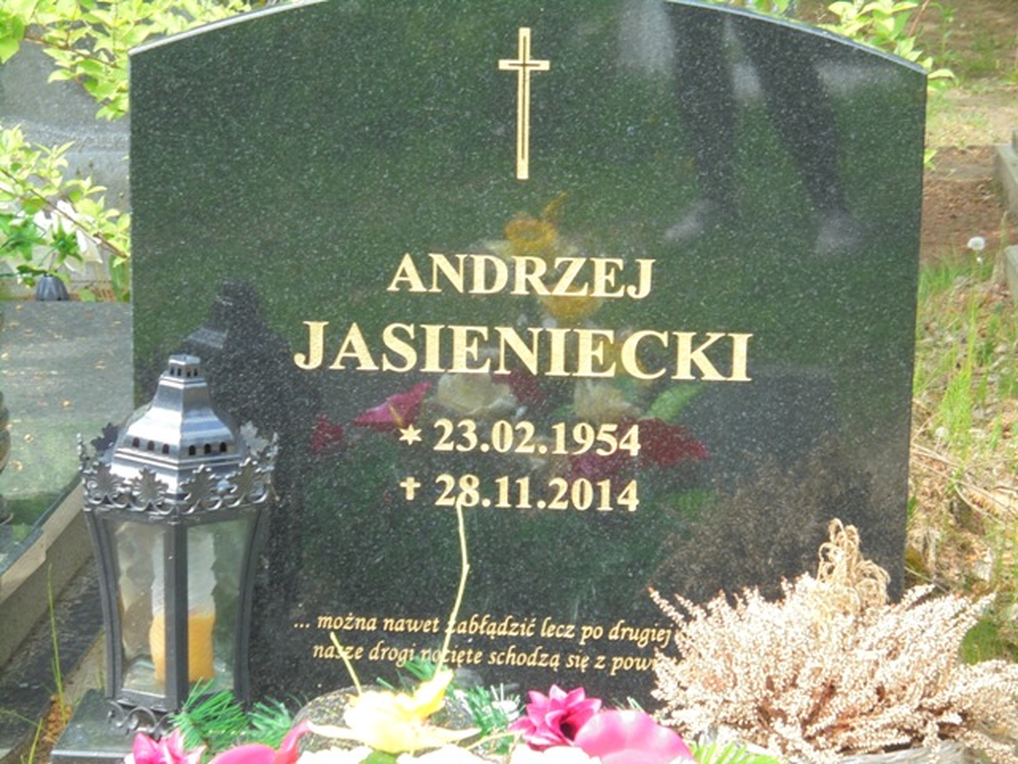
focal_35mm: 107
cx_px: 509
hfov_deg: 18.4
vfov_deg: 13.8
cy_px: 382
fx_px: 3147
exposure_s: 1/60
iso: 100
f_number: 5.1
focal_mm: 19.2
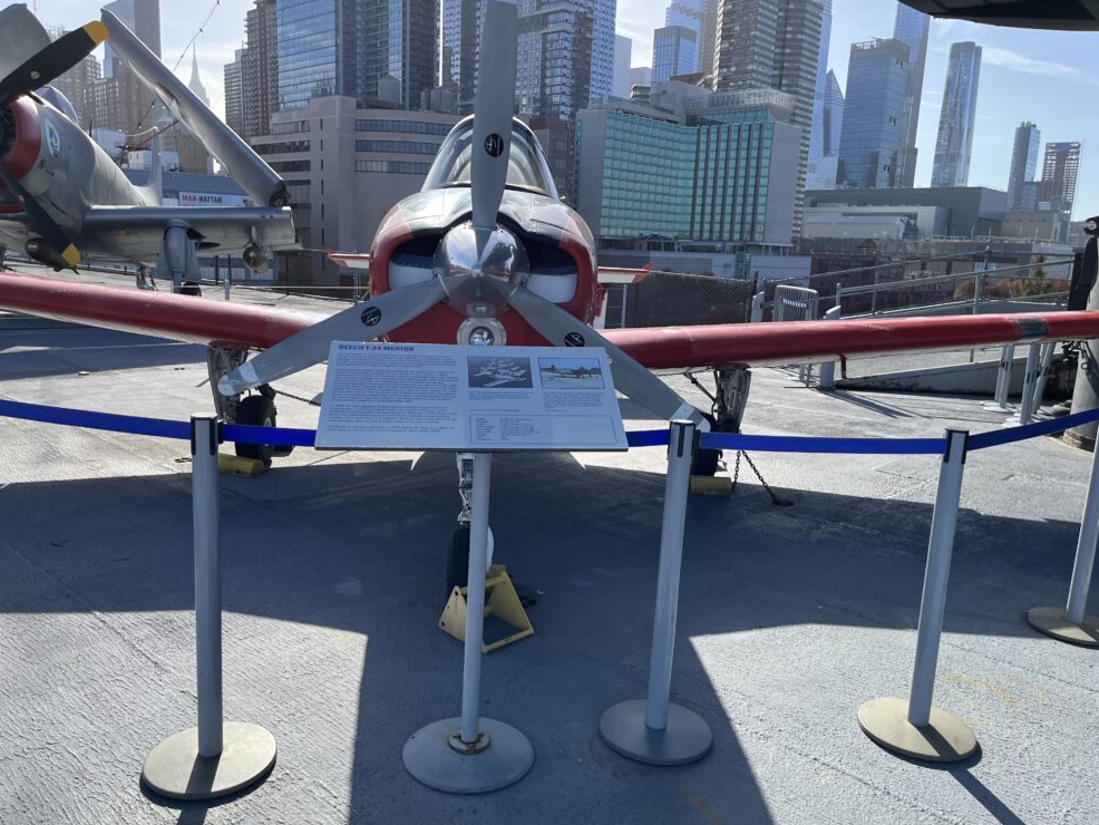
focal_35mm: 27
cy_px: 423
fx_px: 857
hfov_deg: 65.3
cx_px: 548
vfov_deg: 51.4
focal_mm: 5.1
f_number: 1.6
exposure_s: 1/2179
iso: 50
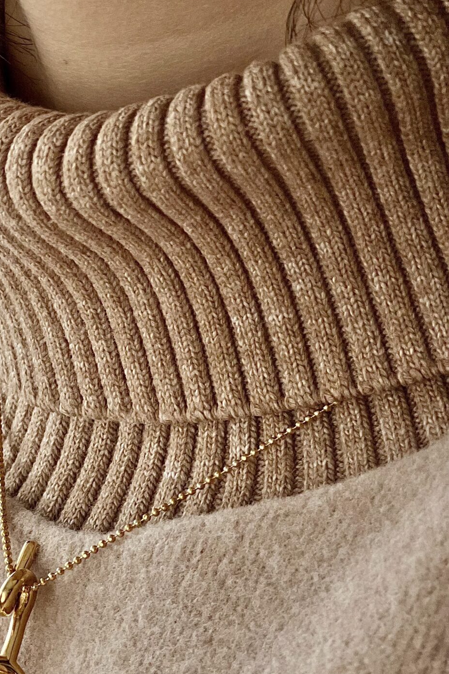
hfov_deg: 9.2
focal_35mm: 148
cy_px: 413
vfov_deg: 13.9
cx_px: -17
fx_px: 2767
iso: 125
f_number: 2.8
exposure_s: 1/121
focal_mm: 9
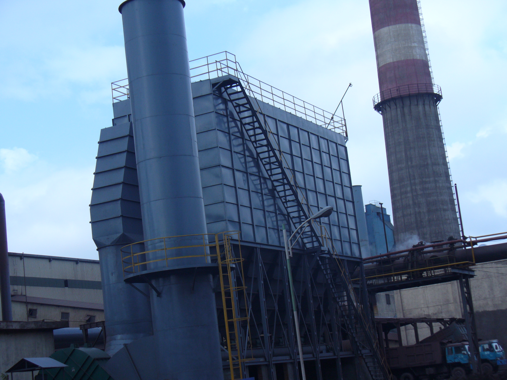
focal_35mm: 69
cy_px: 190
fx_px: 1011
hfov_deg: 28.2
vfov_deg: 21.3
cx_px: 254
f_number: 3.2
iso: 80
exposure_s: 1/640
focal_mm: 11.4
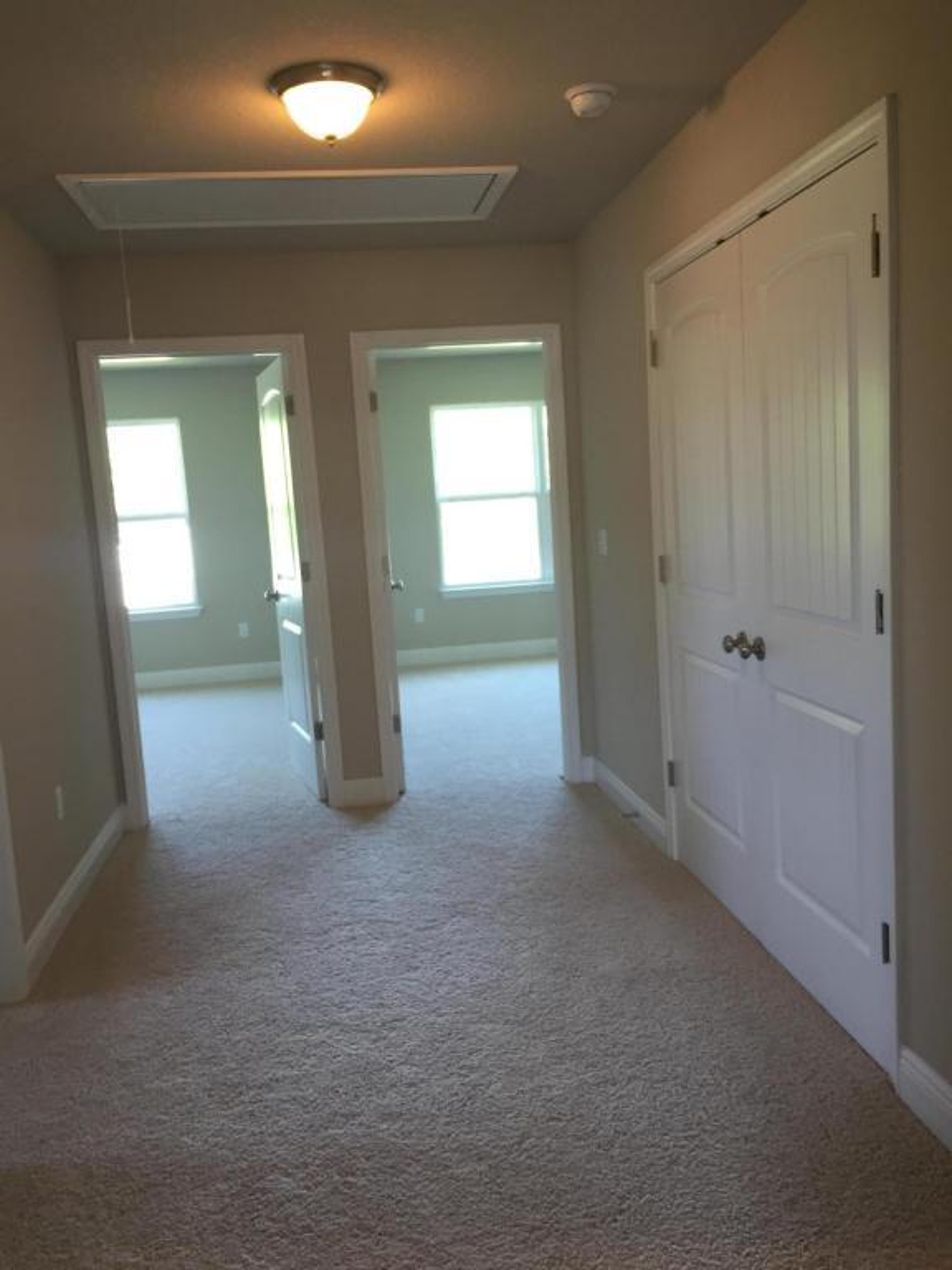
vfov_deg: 61.7
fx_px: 1063
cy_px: 635
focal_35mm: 29
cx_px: 476
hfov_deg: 48.2
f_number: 2.2
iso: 80
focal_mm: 4.15
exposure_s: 1/30
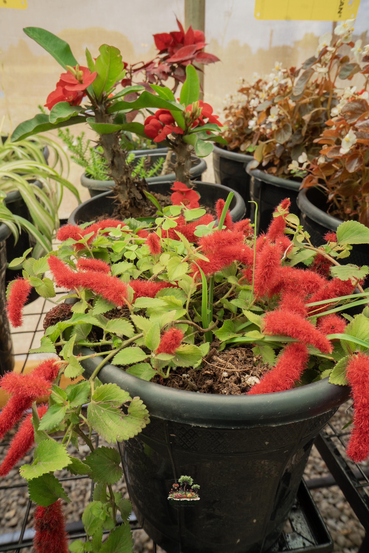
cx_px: 184
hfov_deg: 53.1
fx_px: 369
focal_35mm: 24
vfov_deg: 73.7
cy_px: 276
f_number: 9
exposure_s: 1/400
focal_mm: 16
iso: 640
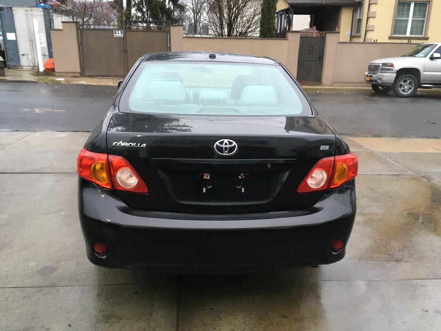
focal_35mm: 29
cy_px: 166
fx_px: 369
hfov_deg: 61.7
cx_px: 220
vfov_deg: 48.2
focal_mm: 4.15
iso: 64
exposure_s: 1/30
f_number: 2.2
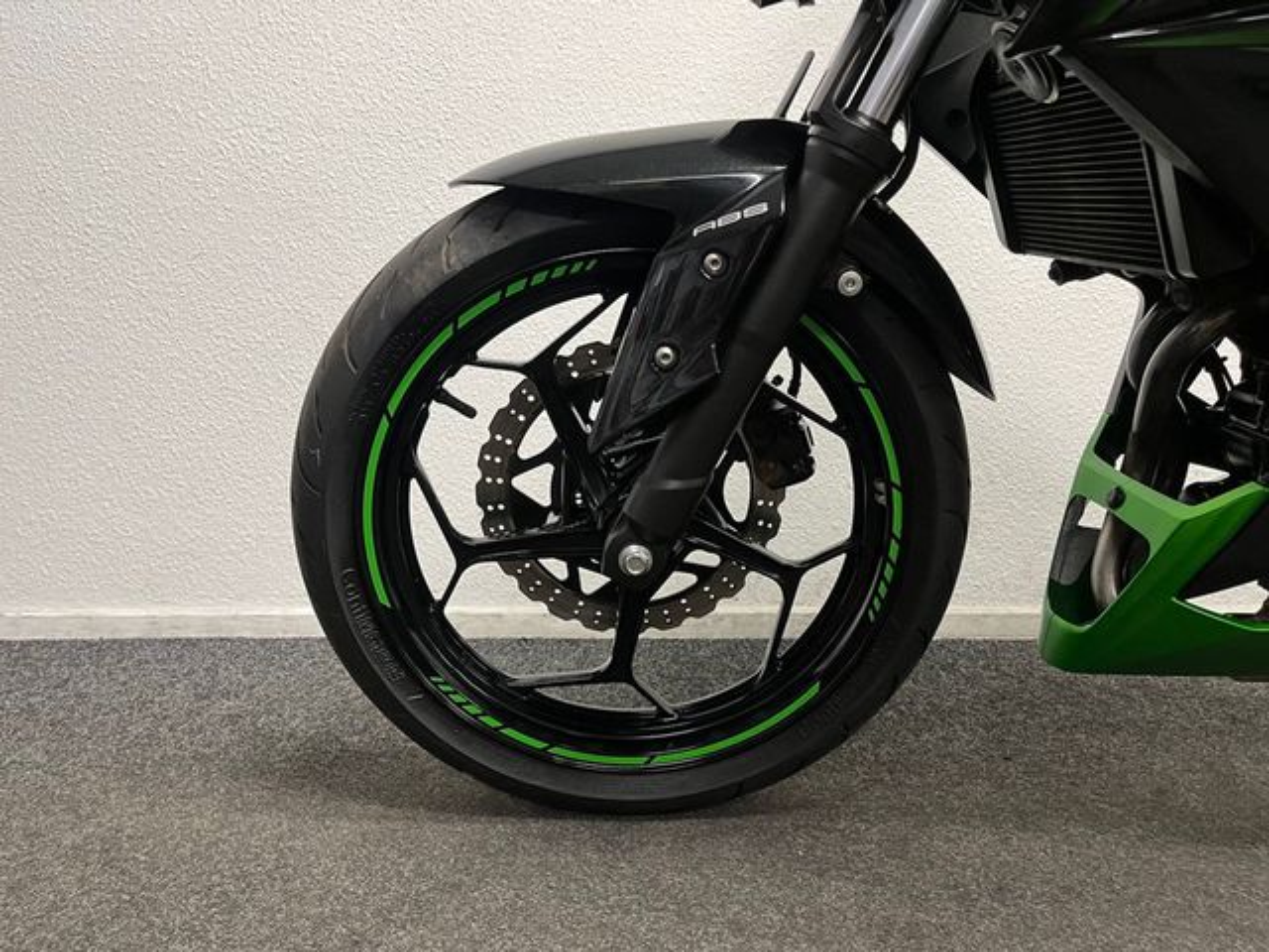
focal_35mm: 26
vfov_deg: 53.1
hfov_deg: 67.3
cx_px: 634
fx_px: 953
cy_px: 476
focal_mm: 5.1
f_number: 1.6
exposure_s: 1/50
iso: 160
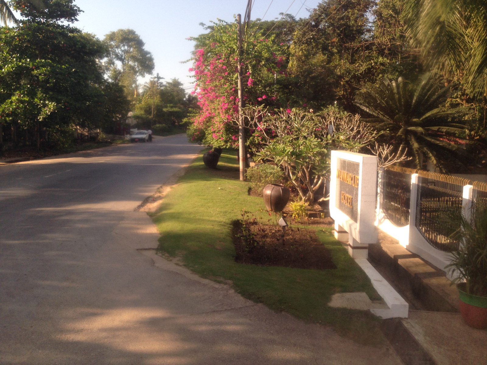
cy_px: 182
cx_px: 244
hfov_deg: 55.4
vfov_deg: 42.9
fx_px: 464
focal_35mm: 33
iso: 50
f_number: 2.4
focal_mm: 4.12
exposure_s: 1/281
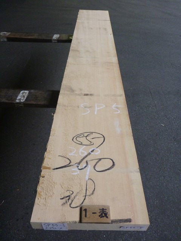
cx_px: 90
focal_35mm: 28
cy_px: 120
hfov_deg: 49.7
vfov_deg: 63.4
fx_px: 195
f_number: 3.3
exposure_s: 1/15
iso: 400
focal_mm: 4.9
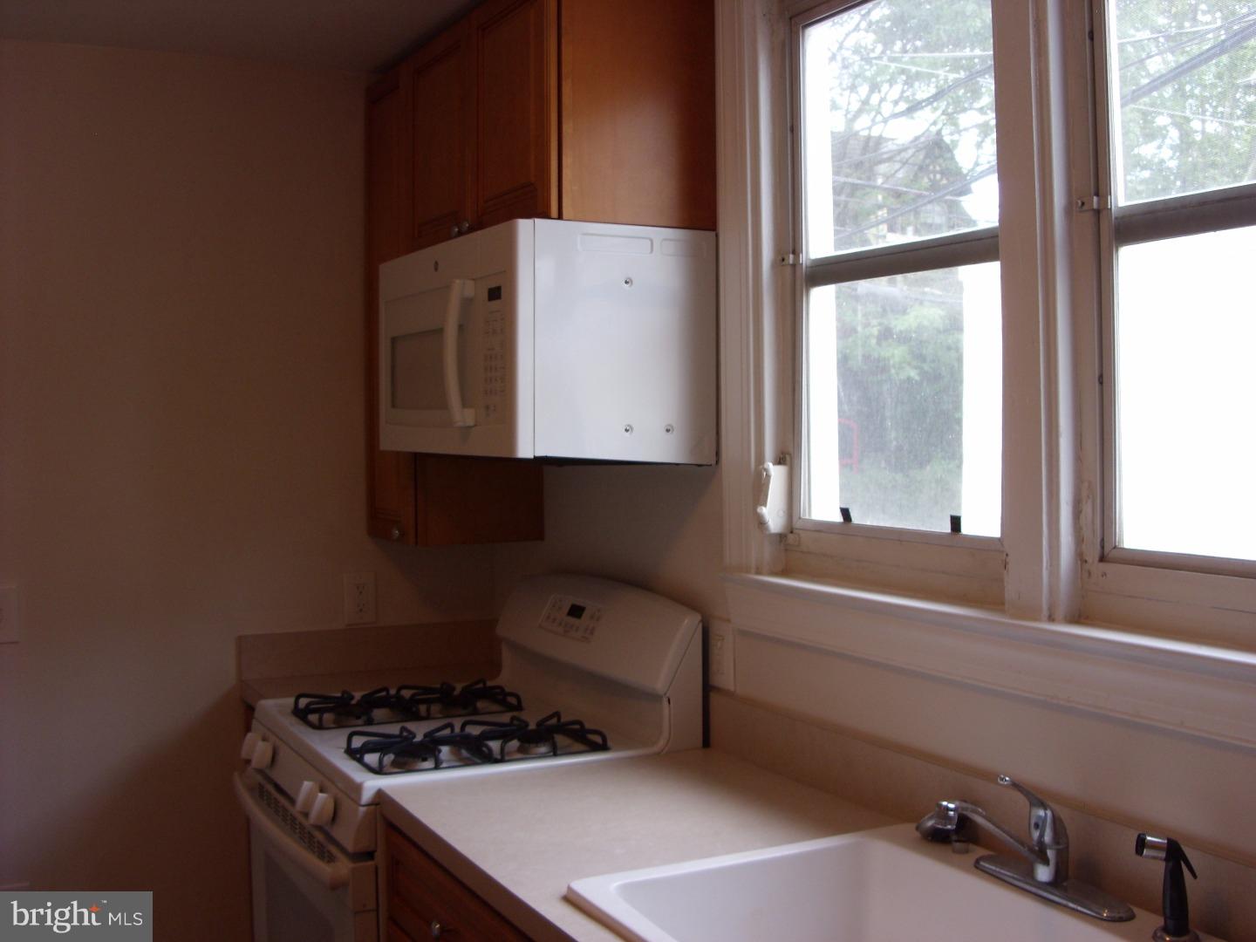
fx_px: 1379
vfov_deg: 37.7
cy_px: 471
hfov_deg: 49.0
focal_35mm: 38
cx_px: 628
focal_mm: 6.3
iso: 50
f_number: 2.8
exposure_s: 1/33
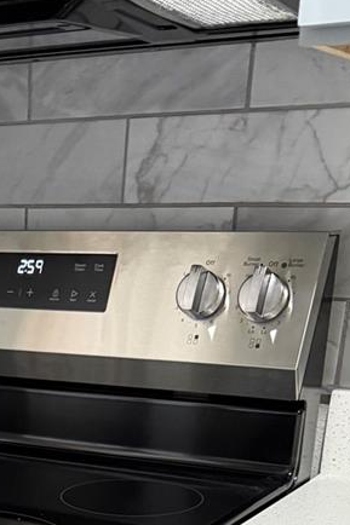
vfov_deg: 25.3
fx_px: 1007
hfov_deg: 18.7
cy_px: 680
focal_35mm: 69
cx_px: -68
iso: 500
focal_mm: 6.76
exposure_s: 1/60
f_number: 1.78
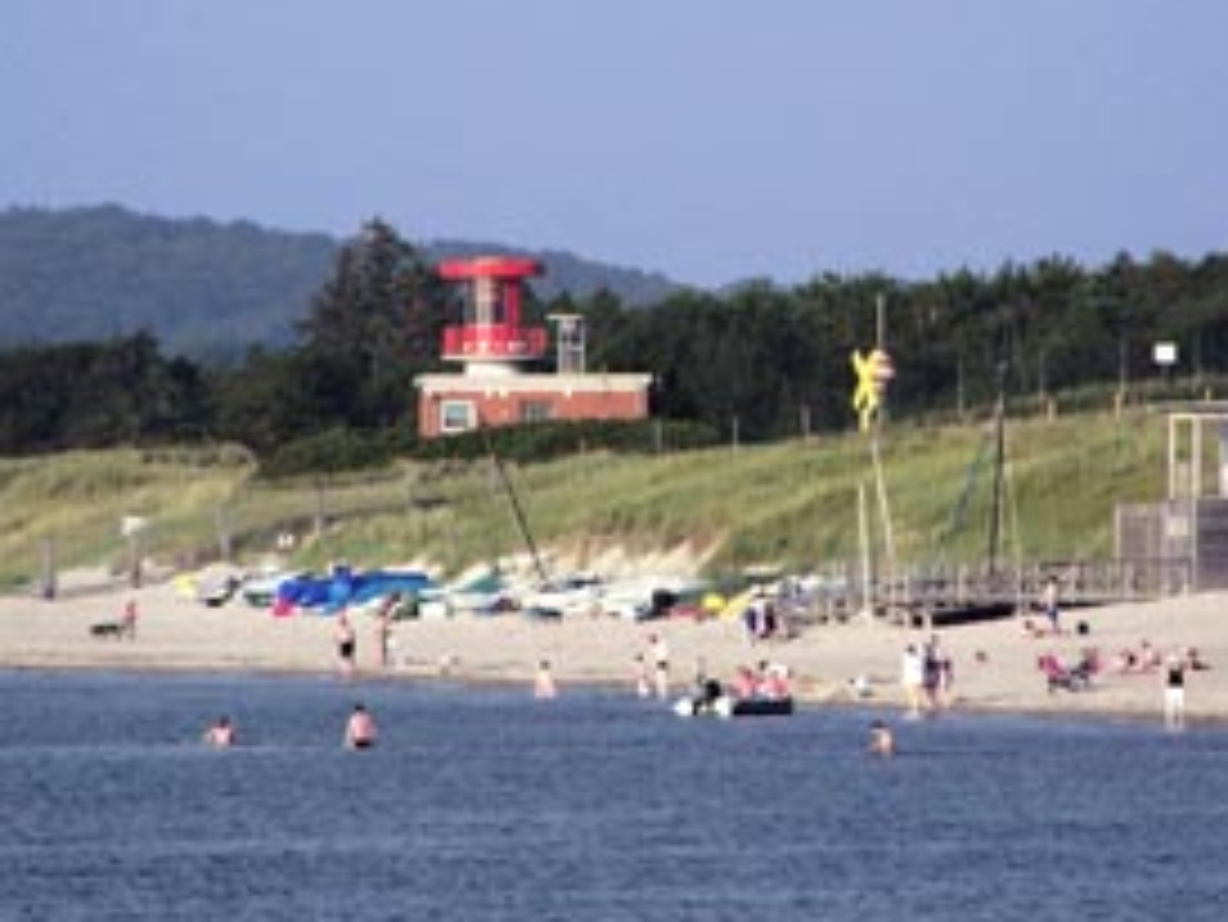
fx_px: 18668
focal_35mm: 526
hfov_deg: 3.8
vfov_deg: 2.8
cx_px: 738
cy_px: 380
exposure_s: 1/400
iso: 64
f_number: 5
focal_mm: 63
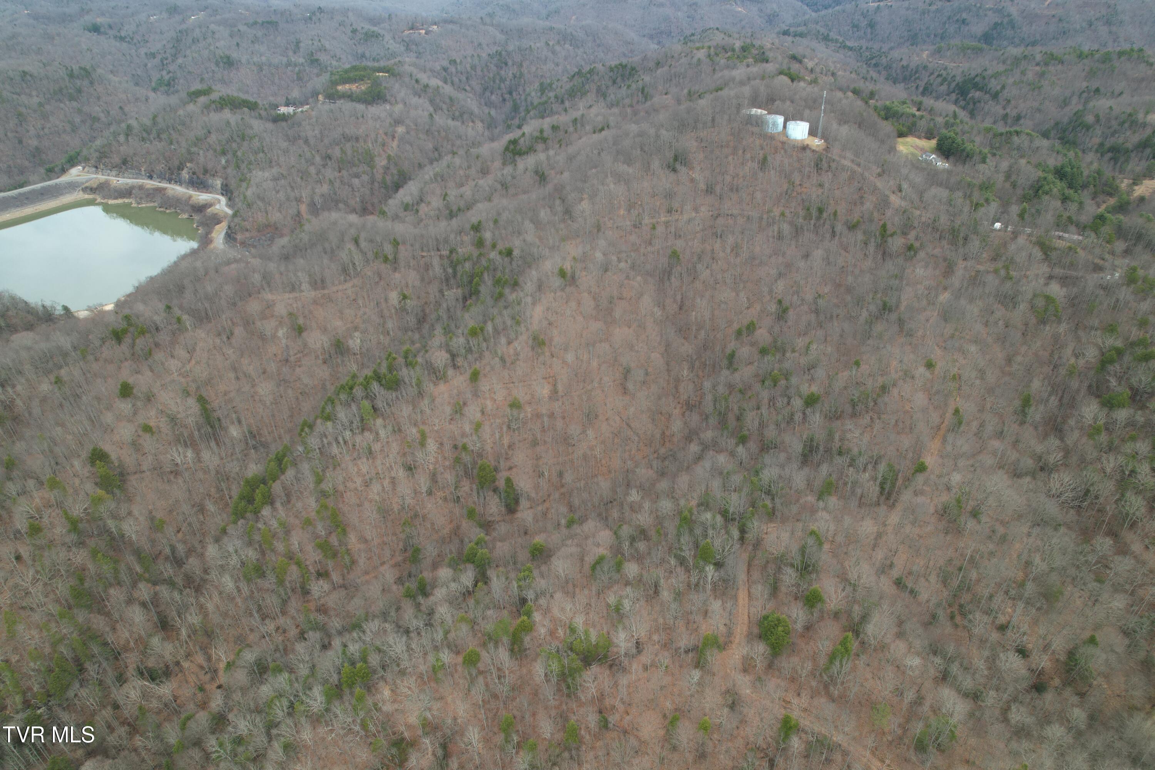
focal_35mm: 22
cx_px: 578
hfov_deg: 78.6
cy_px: 385
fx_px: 706
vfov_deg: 57.2
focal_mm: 8.38
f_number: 2.8
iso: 100
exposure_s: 1/15
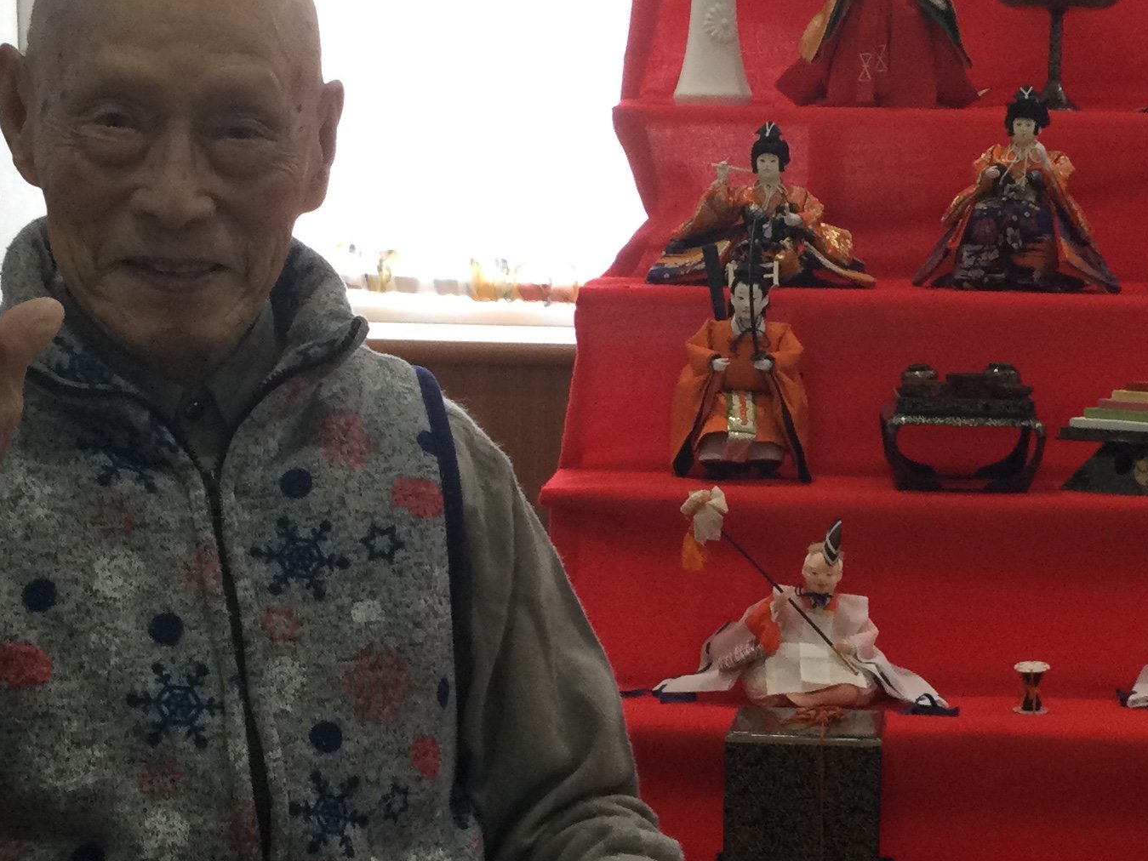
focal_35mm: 75
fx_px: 2488
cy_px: 589
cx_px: 775
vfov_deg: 19.6
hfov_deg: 25.8
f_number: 2.4
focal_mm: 3.3
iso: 50
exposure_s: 1/30
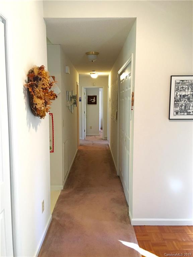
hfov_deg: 48.2
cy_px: 128
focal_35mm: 29
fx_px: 216
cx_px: 96
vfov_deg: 61.7
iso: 100
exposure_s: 1/15
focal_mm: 4.15
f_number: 2.2
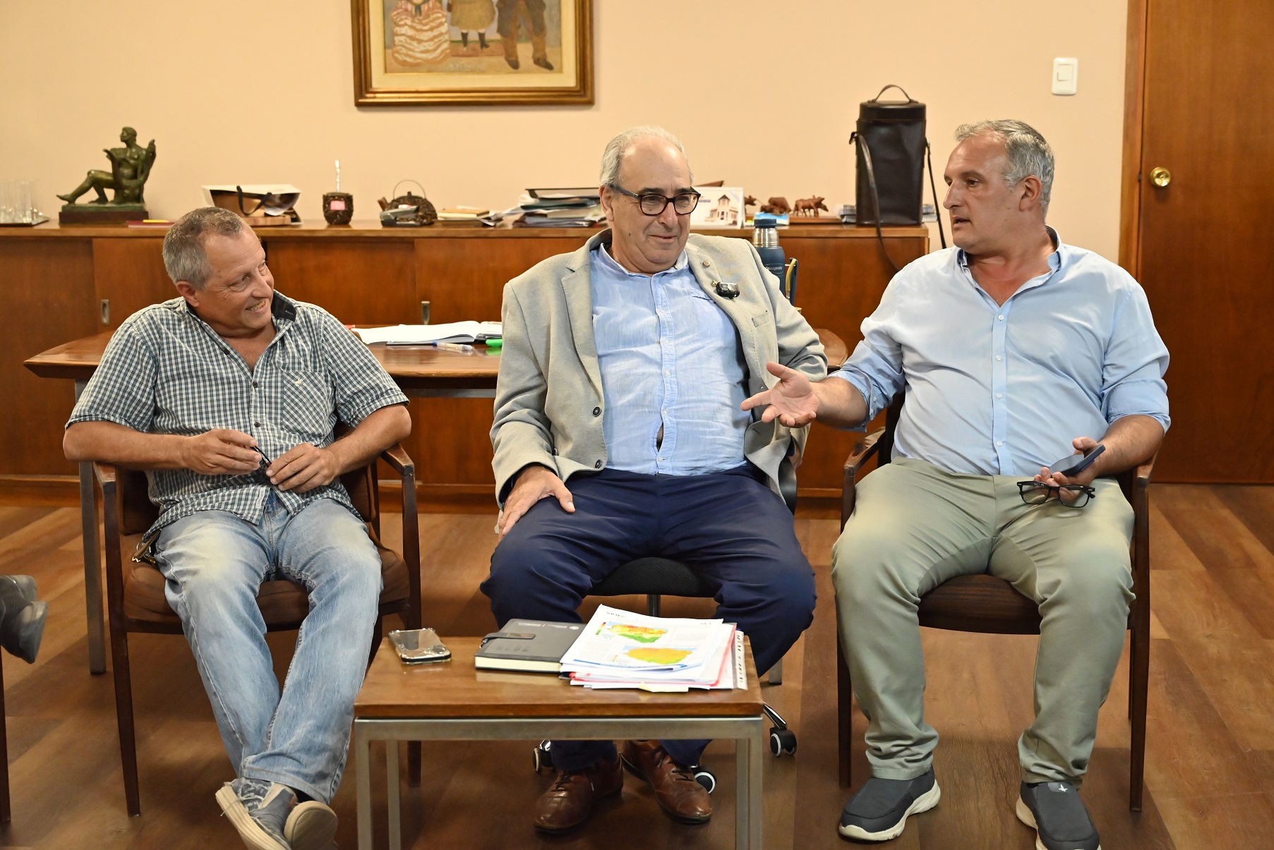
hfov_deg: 39.6
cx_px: 637
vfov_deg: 27.0
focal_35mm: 50
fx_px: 1770
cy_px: 425
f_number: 4
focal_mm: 50
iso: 4000
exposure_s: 1/200
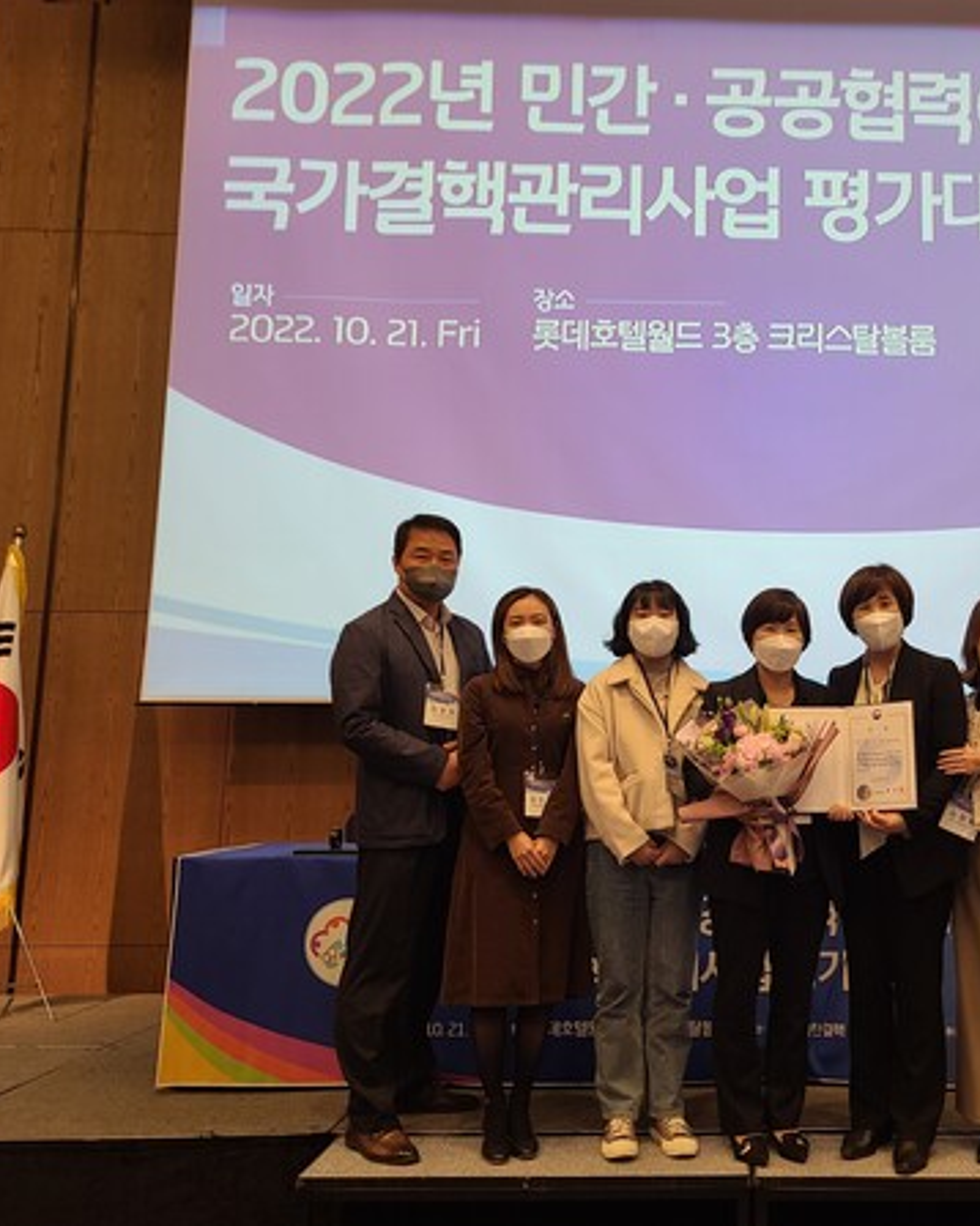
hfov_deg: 41.9
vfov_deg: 52.9
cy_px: 613
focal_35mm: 34
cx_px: 750
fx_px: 1234
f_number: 1.8
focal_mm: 5.4
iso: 125
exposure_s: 1/60
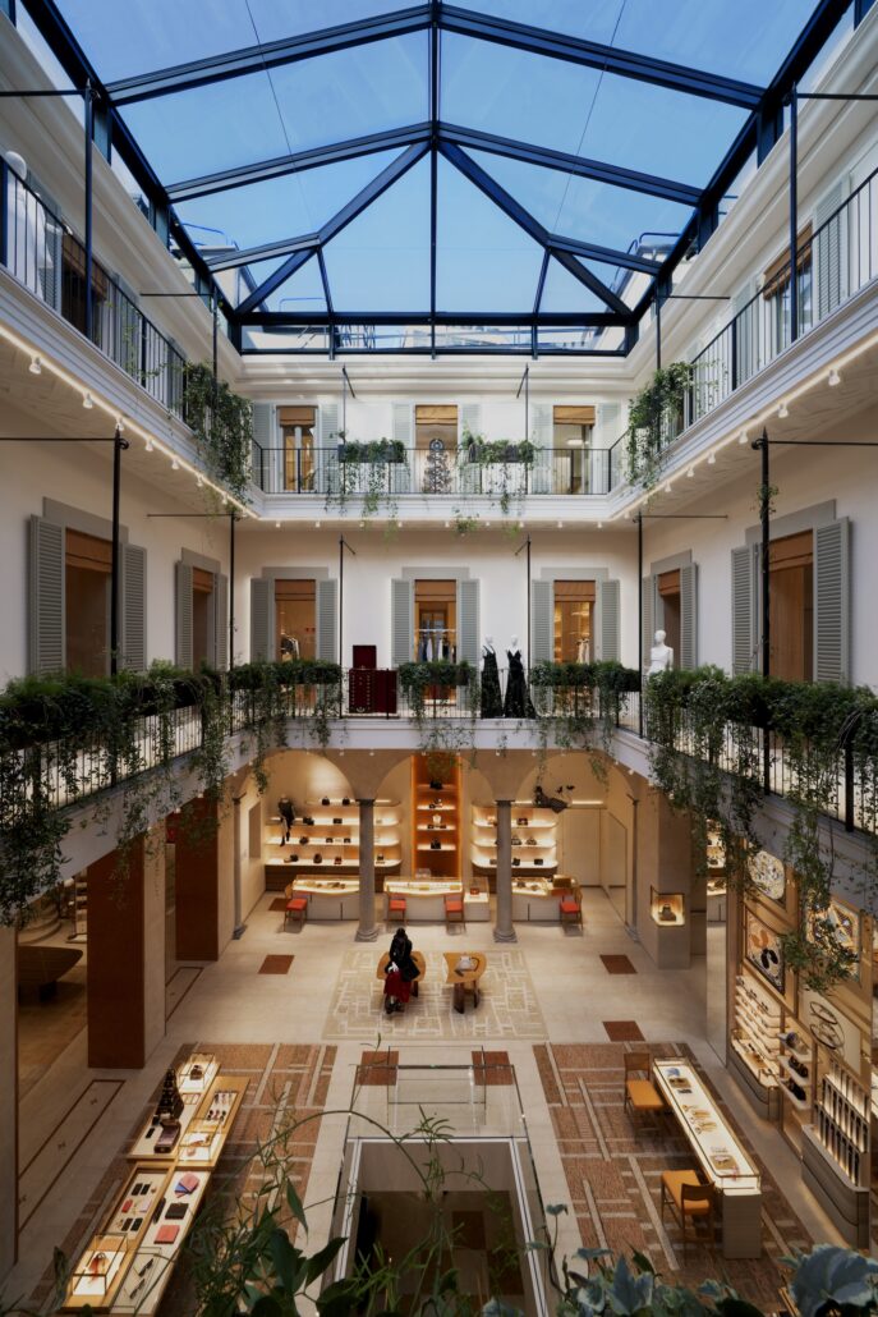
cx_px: 439
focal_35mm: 12
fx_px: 439
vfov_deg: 112.6
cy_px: 658
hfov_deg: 90.0
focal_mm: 12
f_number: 16
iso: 100
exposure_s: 1/2
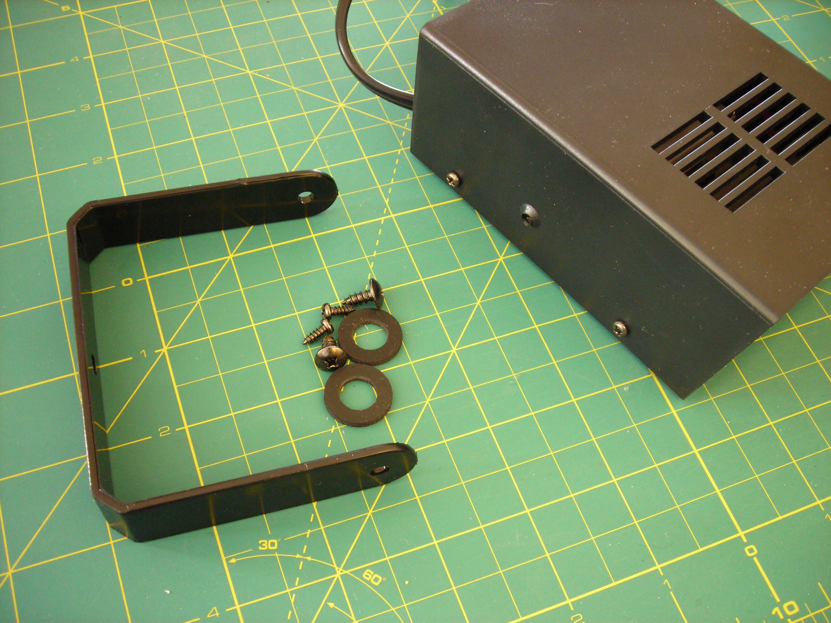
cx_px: 416
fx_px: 912
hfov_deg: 49.0
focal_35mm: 38
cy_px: 312
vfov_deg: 37.7
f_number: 3.2
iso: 200
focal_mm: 6.3
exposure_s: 1/1.8
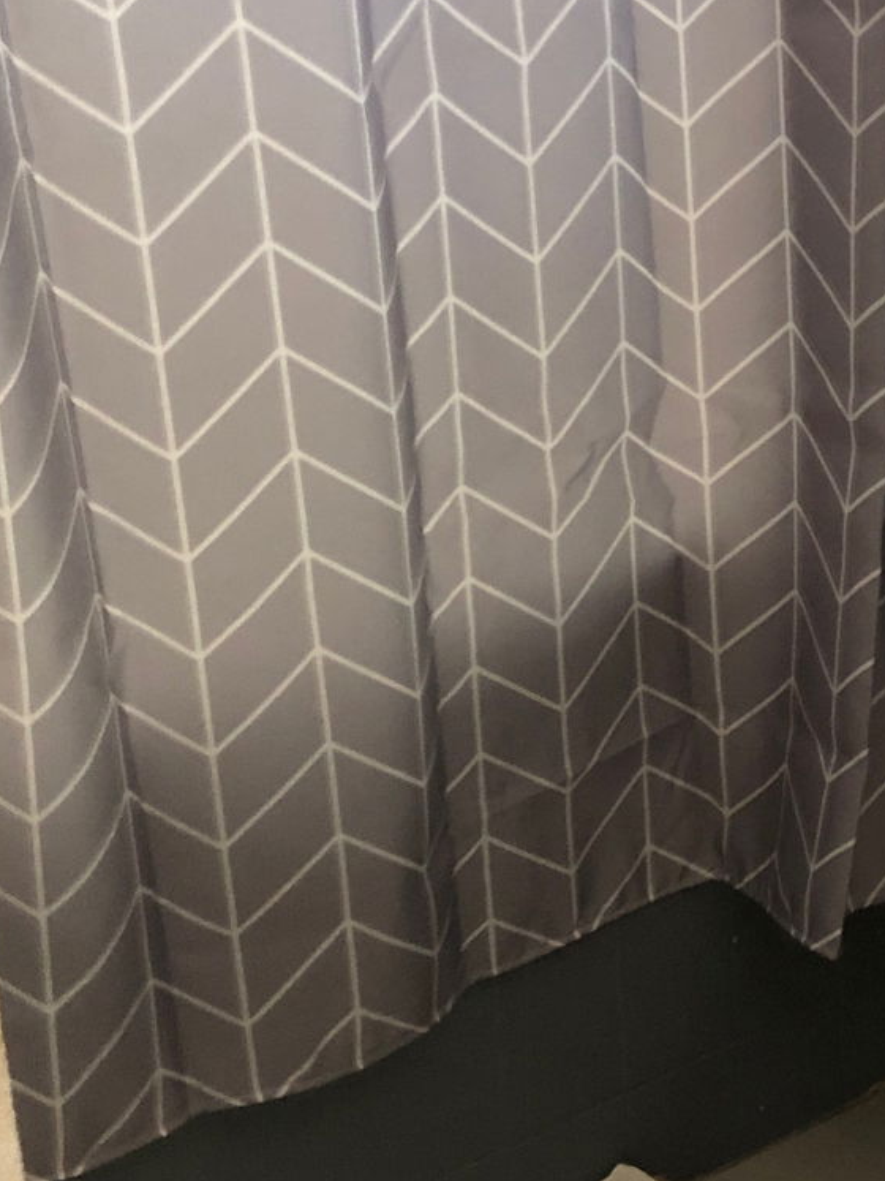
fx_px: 2728
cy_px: 504
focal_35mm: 80
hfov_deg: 17.2
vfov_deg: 24.4
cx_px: 1198
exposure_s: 1/5
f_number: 1.8
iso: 100
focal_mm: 3.99
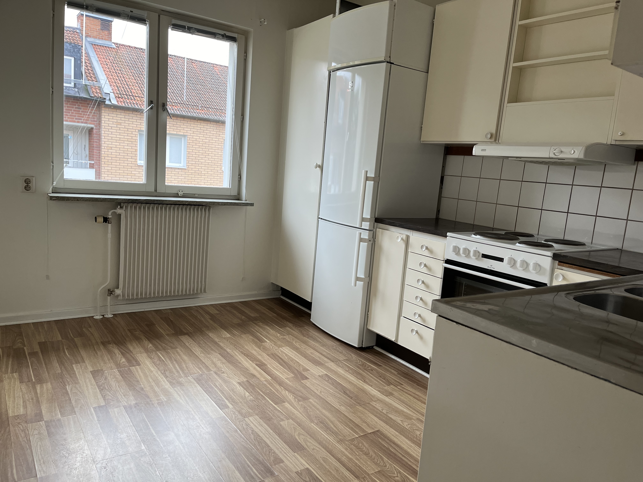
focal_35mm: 26
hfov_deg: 67.3
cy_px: 241
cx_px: 322
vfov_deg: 53.1
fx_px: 483
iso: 100
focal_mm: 5.1
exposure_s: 1/121
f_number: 1.6
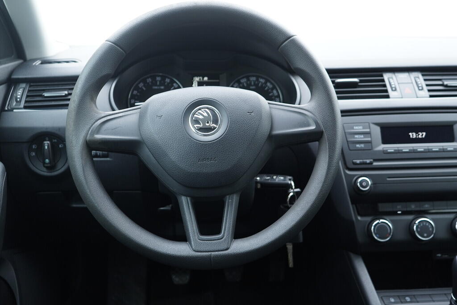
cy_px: 152
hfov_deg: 53.1
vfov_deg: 36.9
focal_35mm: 36
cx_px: 228
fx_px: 457
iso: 400
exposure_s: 1/40
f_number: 2.8
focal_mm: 24
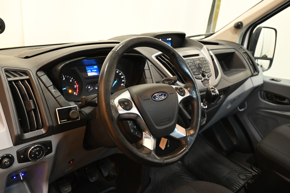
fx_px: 254
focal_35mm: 32
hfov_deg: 59.5
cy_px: 96
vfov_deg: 41.7
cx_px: 145
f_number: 5.6
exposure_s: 1/30
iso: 2500
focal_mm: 21
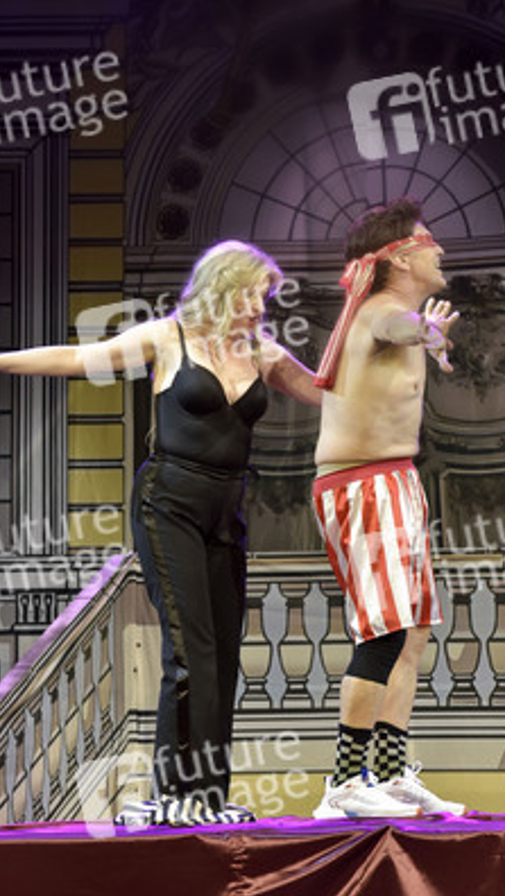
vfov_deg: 13.1
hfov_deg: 7.4
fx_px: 3901
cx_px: 258
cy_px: 446
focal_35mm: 164
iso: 1600
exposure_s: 1/200
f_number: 5.6
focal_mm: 155
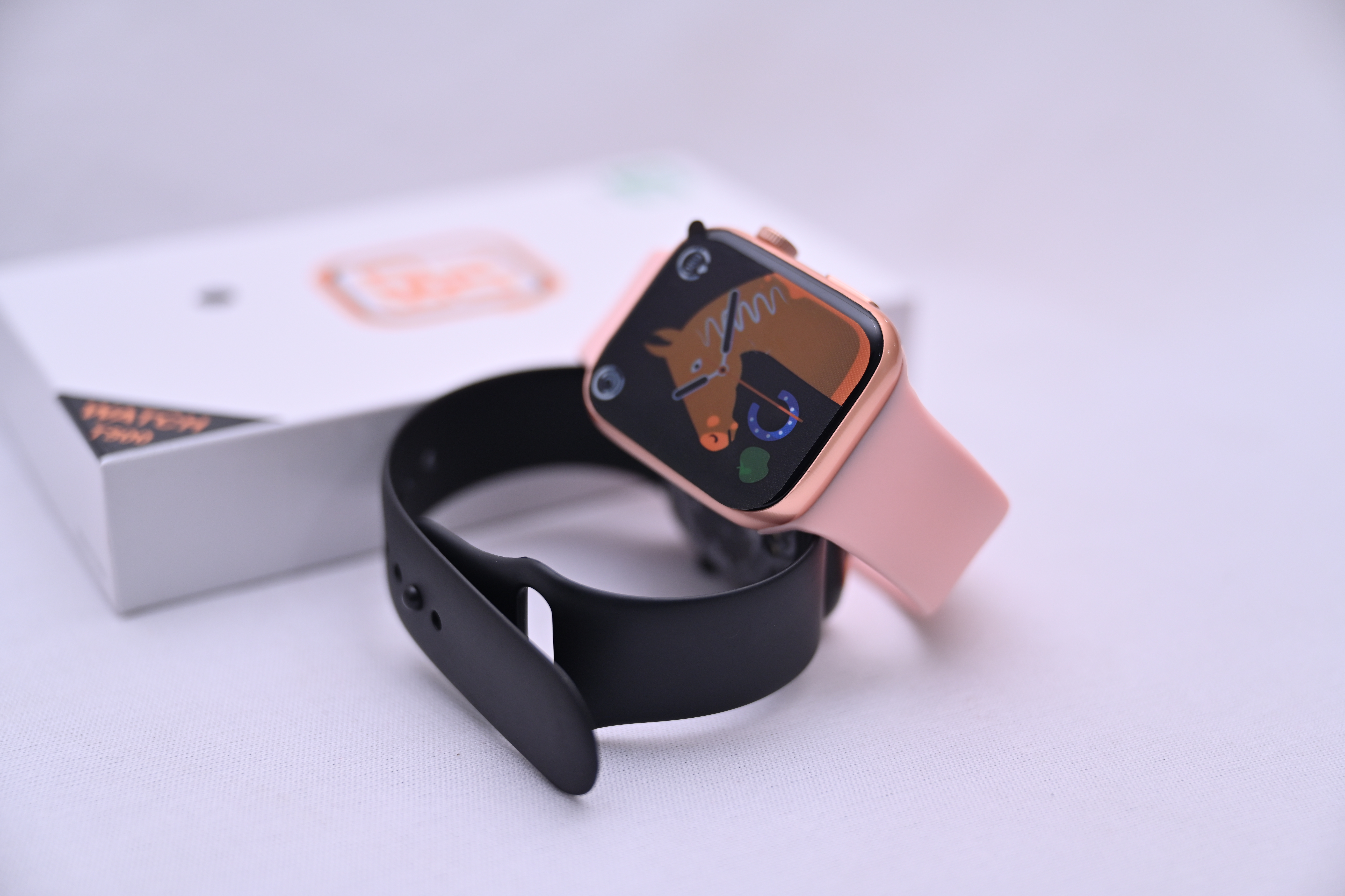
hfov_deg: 38.9
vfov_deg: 26.5
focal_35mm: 51
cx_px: 672
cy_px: 448
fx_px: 1905
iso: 200
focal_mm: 51
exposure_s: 1/125
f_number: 3.2
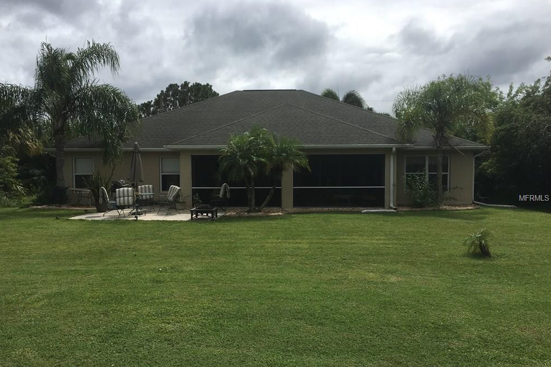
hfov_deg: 60.3
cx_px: 269
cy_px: 198
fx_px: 474
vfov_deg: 42.3
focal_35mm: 31
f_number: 2.2
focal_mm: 4.15
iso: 25
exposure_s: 1/3846
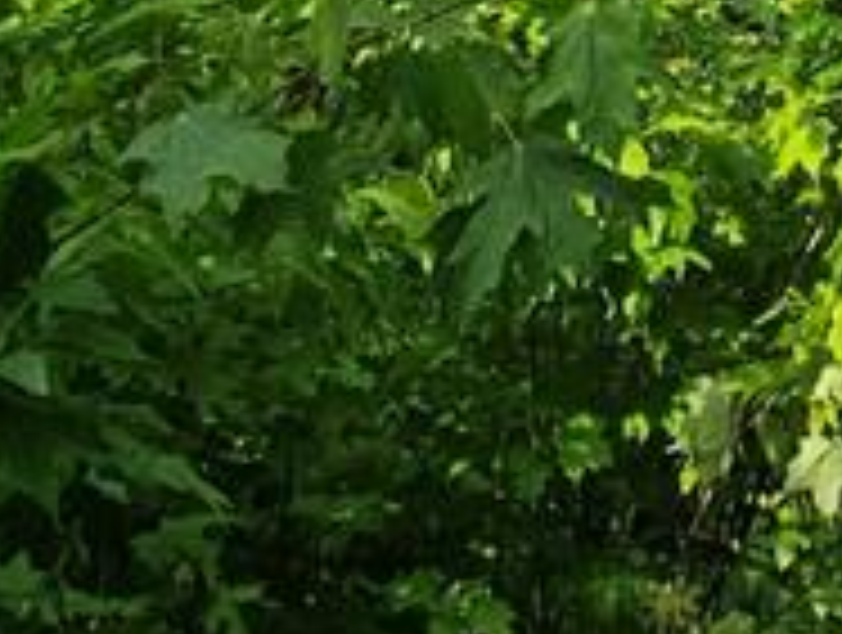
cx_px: 851
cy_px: -935
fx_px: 1730
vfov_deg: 13.8
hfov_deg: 25.9
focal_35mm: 71
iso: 50
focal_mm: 2.2
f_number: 2.2
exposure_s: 1/1794
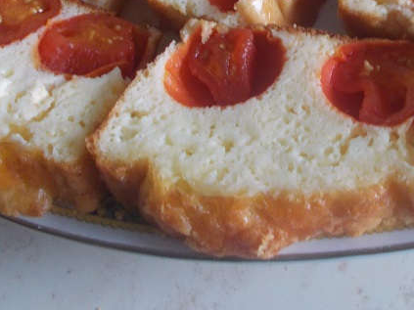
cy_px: -58
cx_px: 320
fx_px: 753
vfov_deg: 21.7
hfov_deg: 30.1
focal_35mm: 63
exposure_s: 1/10
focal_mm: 4.6
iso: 200
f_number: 3.2
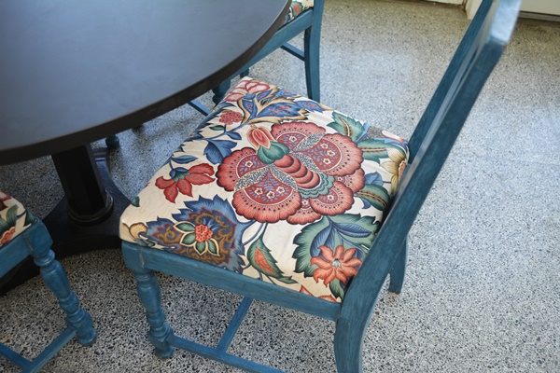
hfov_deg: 57.2
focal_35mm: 33
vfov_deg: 40.0
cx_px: 280
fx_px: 513
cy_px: 186
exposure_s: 1/80
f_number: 4.5
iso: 400
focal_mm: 22
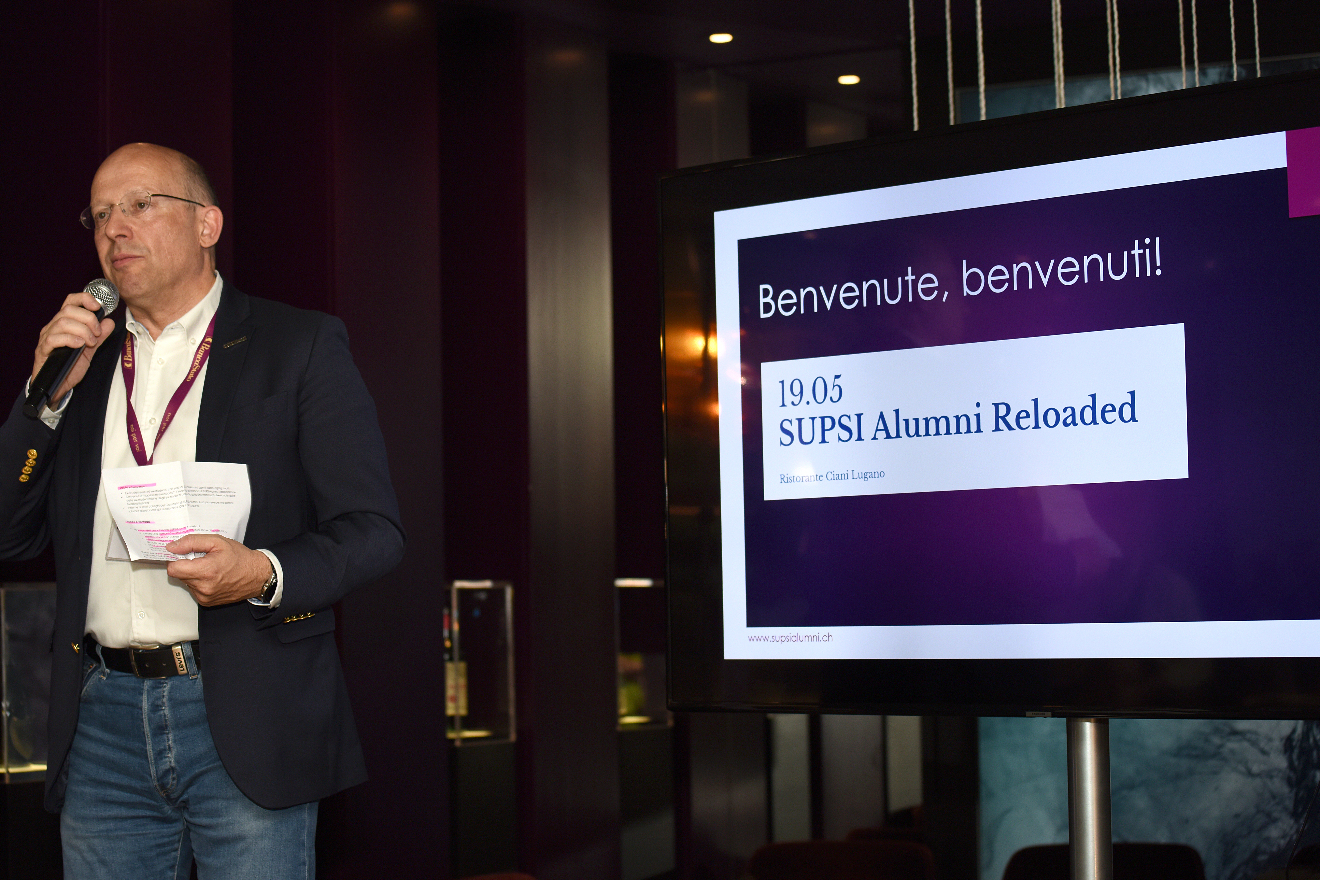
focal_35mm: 77
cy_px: 447
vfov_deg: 17.7
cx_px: 604
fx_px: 2823
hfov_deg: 26.3
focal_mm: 70
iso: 500
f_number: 4
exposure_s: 1/80
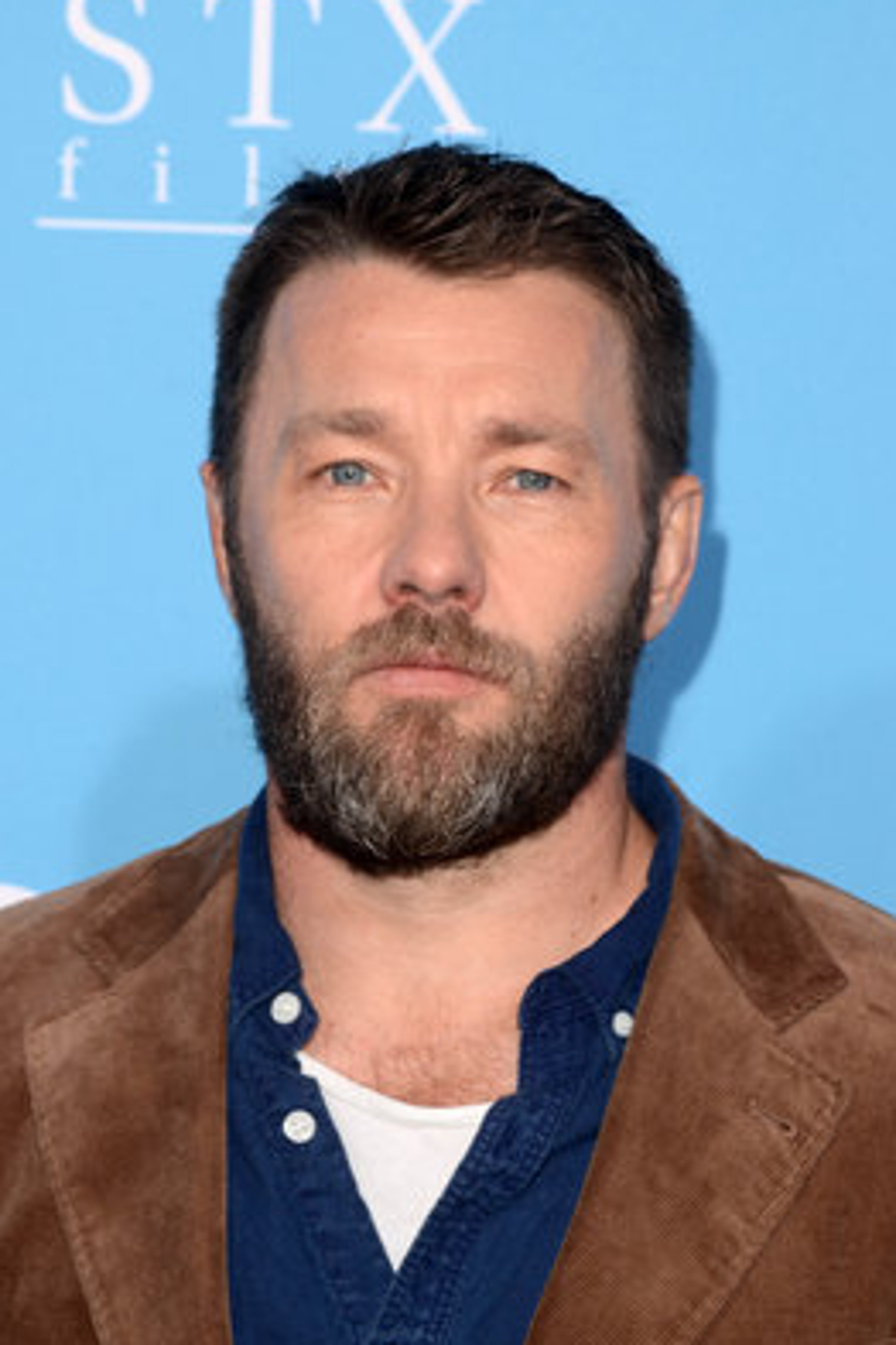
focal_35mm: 183
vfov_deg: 11.2
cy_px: 667
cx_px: 450
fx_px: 6831
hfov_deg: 7.5
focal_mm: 120
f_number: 8
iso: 400
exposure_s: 1/250
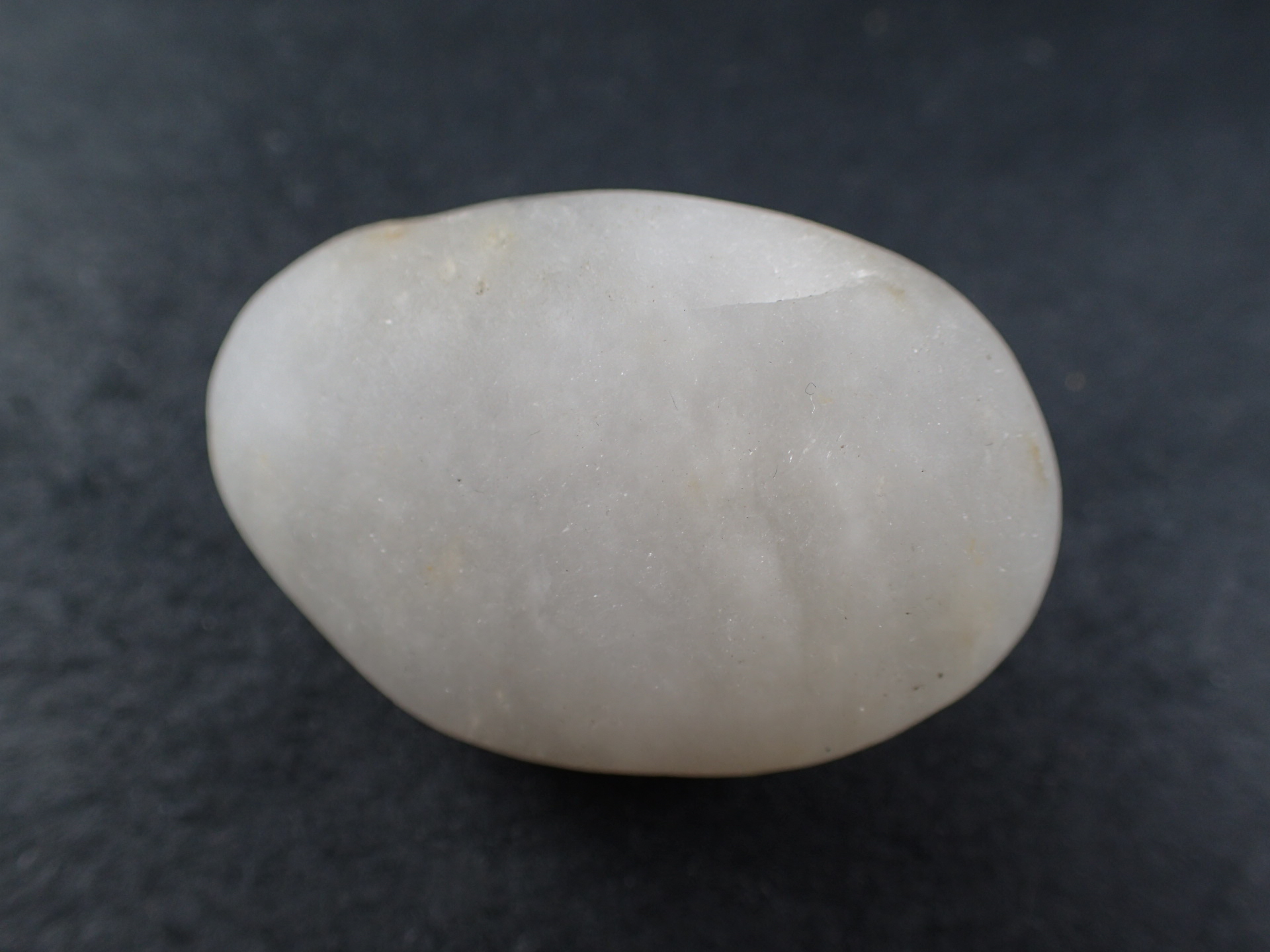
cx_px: 635
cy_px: 476
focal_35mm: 30
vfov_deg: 46.8
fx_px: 1101
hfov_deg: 60.0
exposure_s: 1/160
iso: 100
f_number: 2.3
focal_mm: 5.5
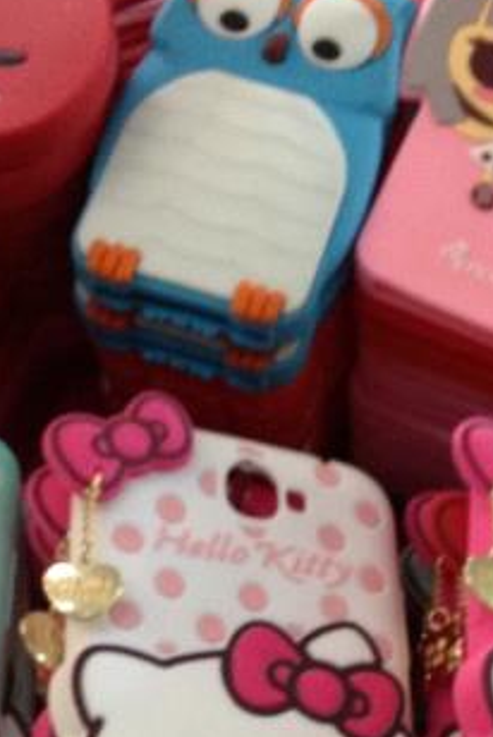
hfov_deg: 13.6
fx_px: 2049
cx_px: 474
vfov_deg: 20.2
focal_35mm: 100
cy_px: 577
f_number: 2.4
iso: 160
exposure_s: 1/24
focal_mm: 3.3
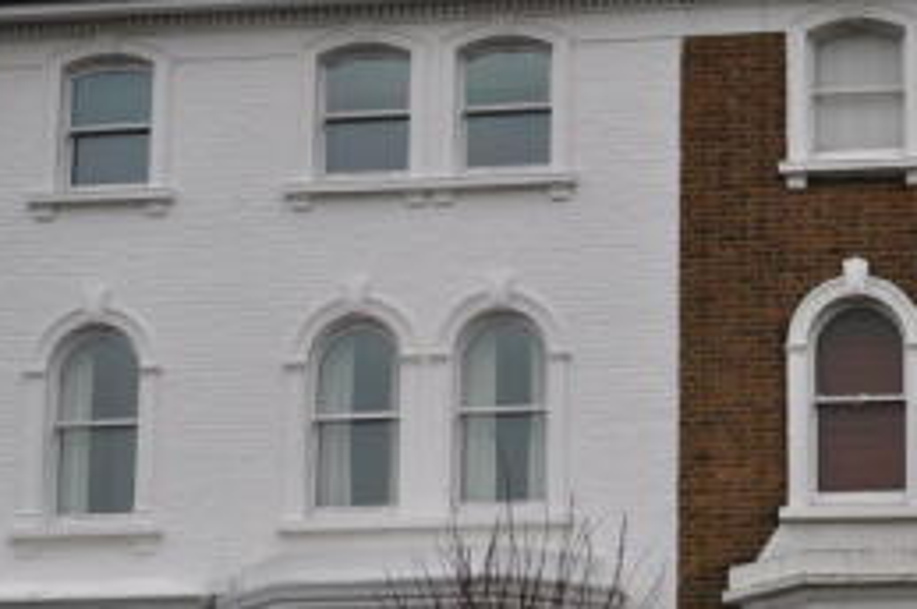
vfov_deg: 12.0
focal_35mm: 114
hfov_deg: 17.7
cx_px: 836
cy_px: 457
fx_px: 2900
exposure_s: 1/80
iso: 200
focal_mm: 30
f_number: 8
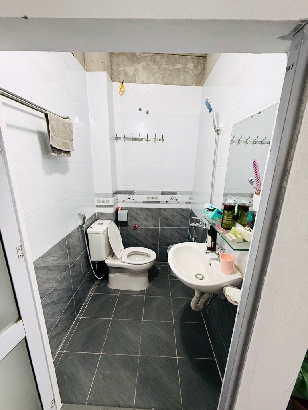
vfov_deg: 102.1
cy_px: 205
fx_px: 166
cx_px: 154
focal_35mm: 14
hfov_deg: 85.7
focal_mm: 2.22
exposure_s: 1/100
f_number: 2.2
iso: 200
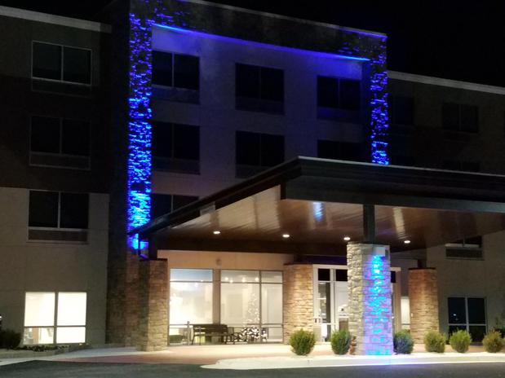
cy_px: 189
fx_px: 379
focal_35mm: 26
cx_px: 252
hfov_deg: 67.3
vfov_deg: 53.0
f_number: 1.7
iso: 320
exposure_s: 1/10
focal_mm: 4.2
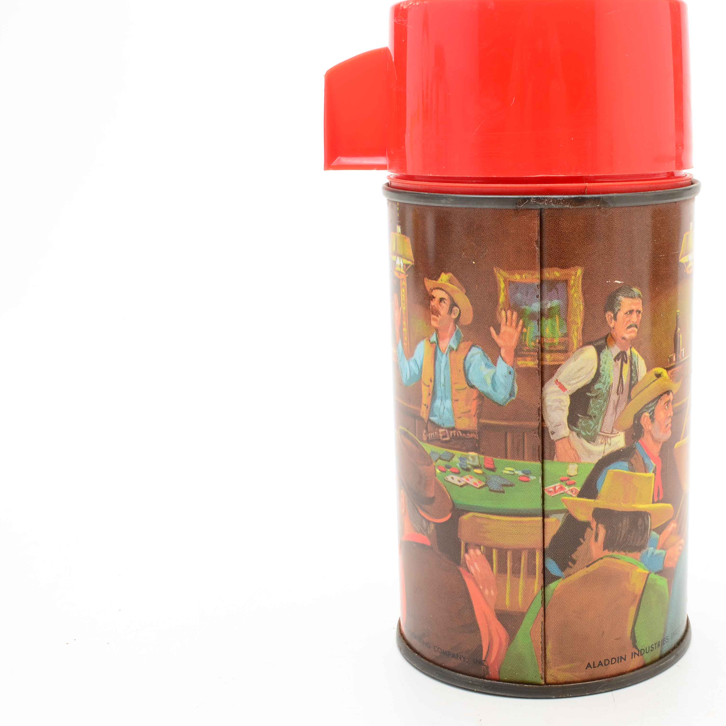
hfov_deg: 30.3
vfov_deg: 30.7
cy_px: 342
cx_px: 535
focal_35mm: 56
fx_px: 1321
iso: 100
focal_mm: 27
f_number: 18
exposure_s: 1/160
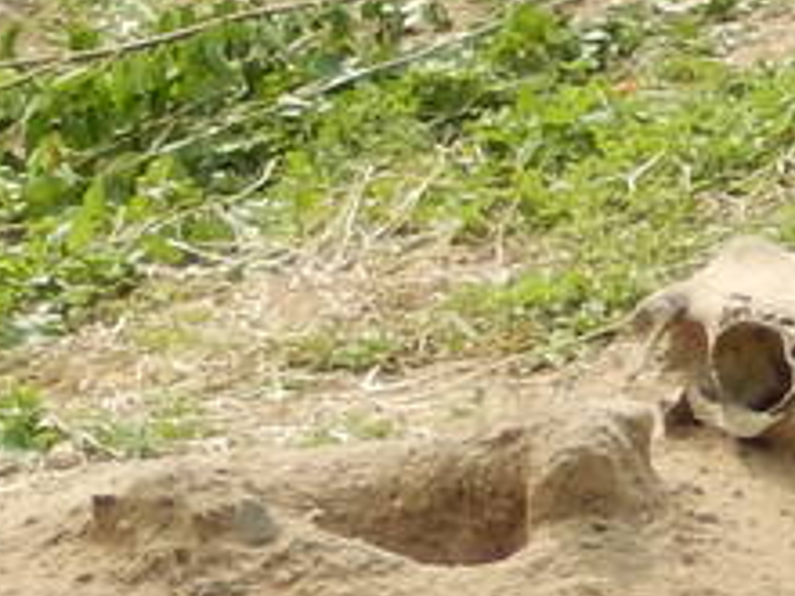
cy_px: 437
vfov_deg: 3.0
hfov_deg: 4.0
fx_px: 11208
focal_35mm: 488
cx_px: 1214
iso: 125
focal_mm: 12
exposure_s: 1/400
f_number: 4.8
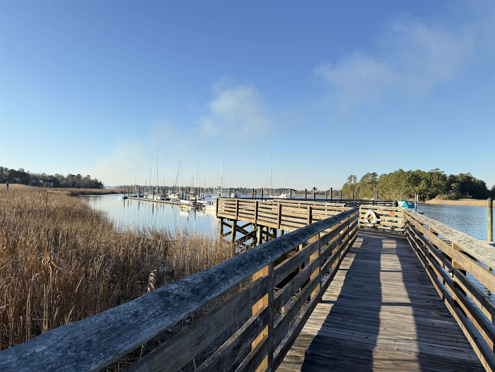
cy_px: 186
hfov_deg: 71.6
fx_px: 343
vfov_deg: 56.8
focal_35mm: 24
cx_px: 248
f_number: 1.78
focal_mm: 6.76
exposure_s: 1/2232
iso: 80
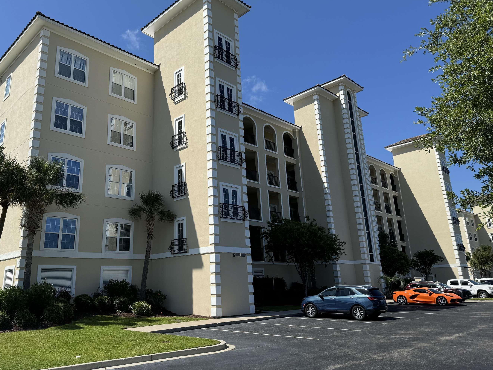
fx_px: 399
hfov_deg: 63.1
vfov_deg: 49.7
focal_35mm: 28
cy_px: 166
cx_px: 209
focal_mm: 6.76
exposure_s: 1/4310
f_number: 1.78
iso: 80
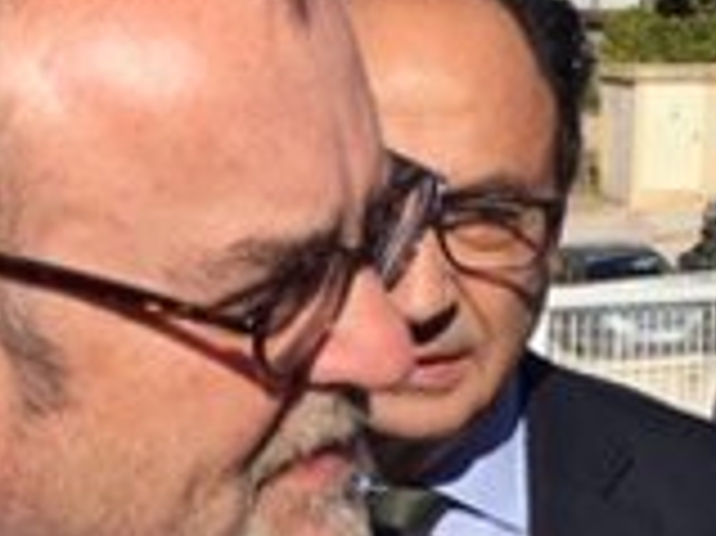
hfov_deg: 15.7
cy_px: 559
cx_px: 320
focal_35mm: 126
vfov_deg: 11.6
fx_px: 2604
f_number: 2.2
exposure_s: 1/2481
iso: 25
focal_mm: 4.15
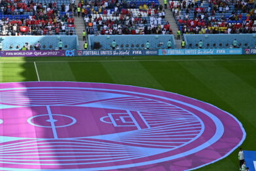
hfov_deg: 19.1
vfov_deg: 12.9
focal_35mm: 106
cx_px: 53
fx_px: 753
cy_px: 134
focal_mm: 65
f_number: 6.3
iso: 500
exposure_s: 1/1000
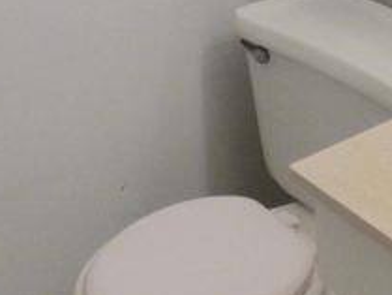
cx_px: 214
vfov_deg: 14.2
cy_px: -130
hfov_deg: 20.0
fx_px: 1110
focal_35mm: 98
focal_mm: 3.58
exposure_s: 1/60
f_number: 2.8
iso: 400
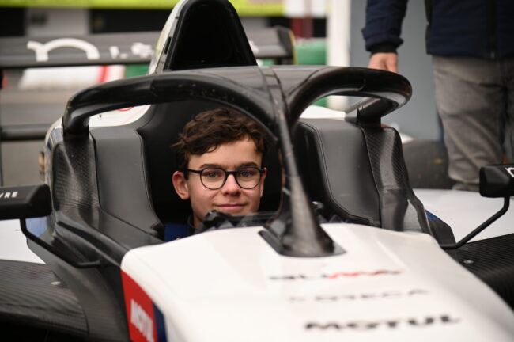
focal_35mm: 120
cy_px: 171
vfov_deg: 11.4
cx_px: 257
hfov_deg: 17.1
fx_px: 1712
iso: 100
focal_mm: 120
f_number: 4
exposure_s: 1/200
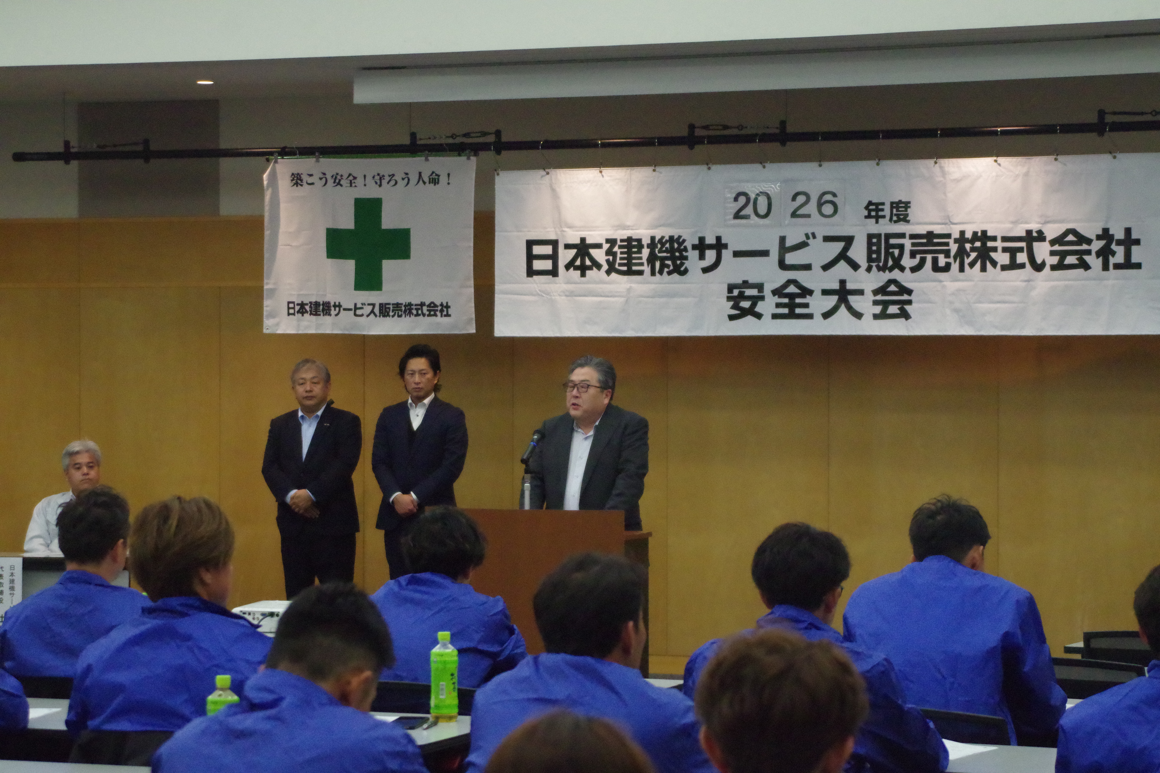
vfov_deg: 14.0
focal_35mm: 98
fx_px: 3141
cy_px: 386
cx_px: 580
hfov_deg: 20.9
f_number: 4.5
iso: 6400
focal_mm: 65
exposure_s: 1/640
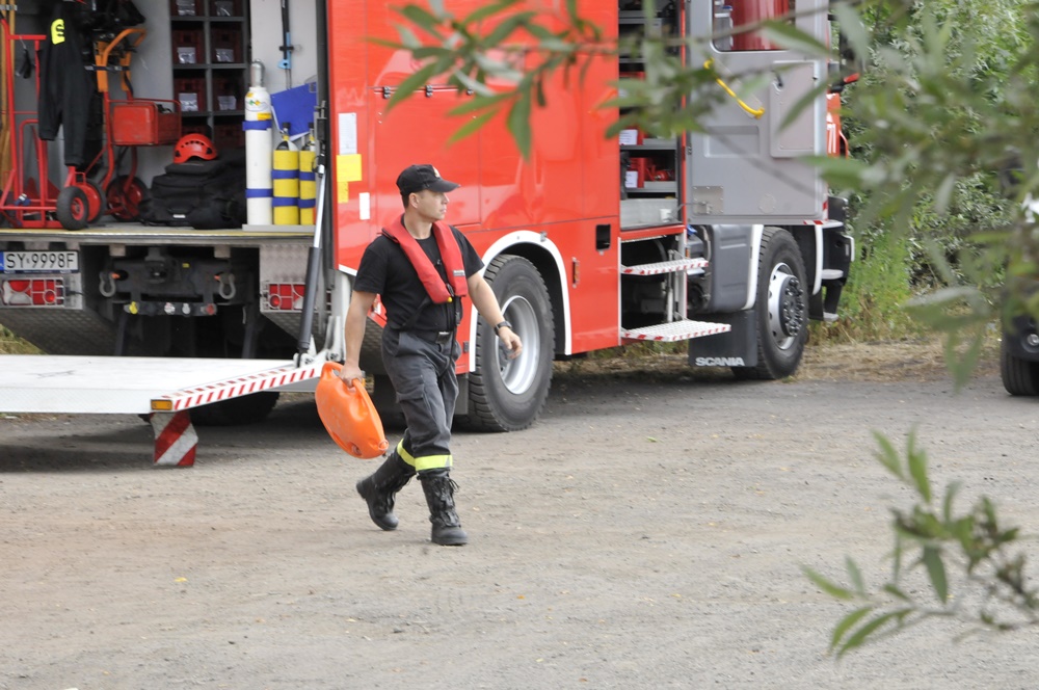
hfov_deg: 13.1
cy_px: 345
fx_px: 4540
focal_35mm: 158
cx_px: 520
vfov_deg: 8.7
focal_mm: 105
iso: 1000
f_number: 14
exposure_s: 1/125
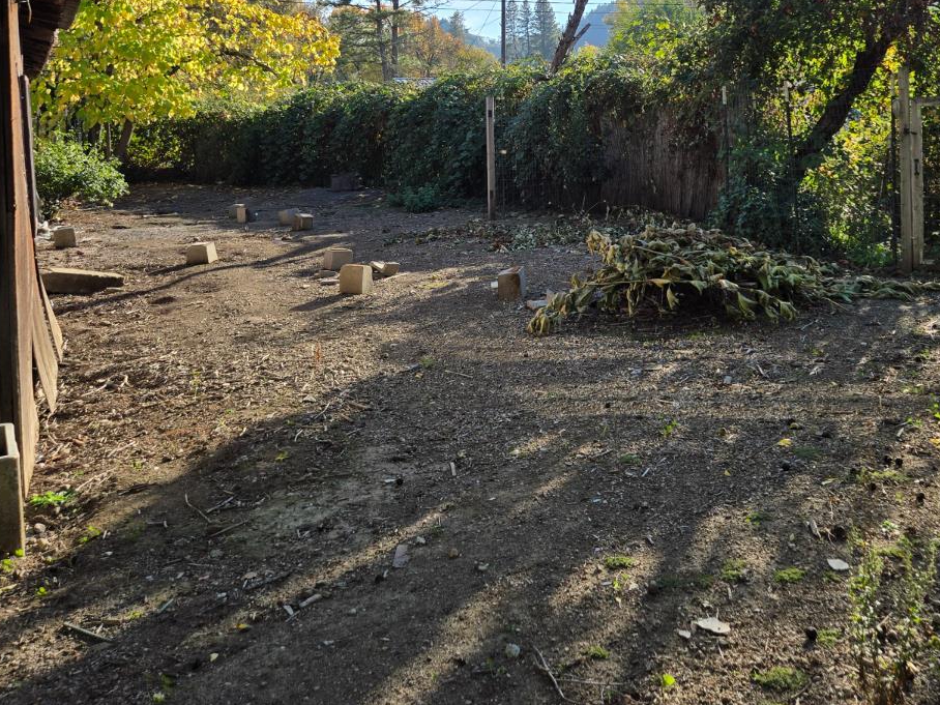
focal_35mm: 38
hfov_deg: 48.3
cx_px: 612
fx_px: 1032
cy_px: 146
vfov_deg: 36.5
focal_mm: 5.4
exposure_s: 1/1636
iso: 25
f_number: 1.8
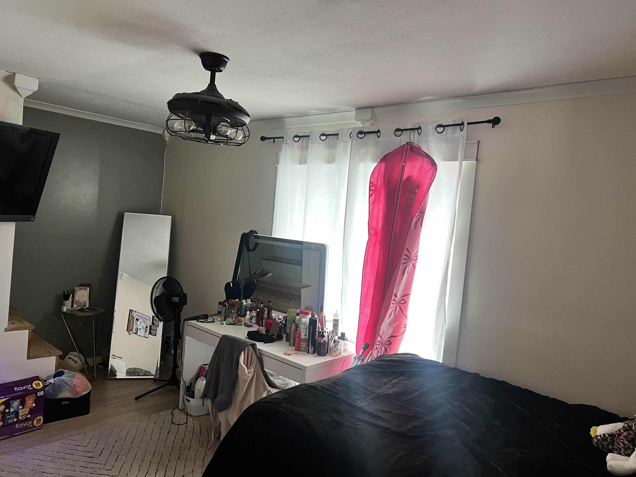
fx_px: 478
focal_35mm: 26
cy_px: 238
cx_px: 318
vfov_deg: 53.1
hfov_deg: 67.3
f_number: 1.5
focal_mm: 5.7
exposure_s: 1/60
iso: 250
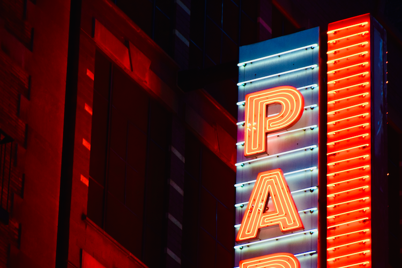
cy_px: 134
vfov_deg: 5.4
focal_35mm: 255
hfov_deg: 8.1
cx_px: 201
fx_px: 2847
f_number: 5.6
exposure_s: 1/100
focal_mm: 170
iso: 2000
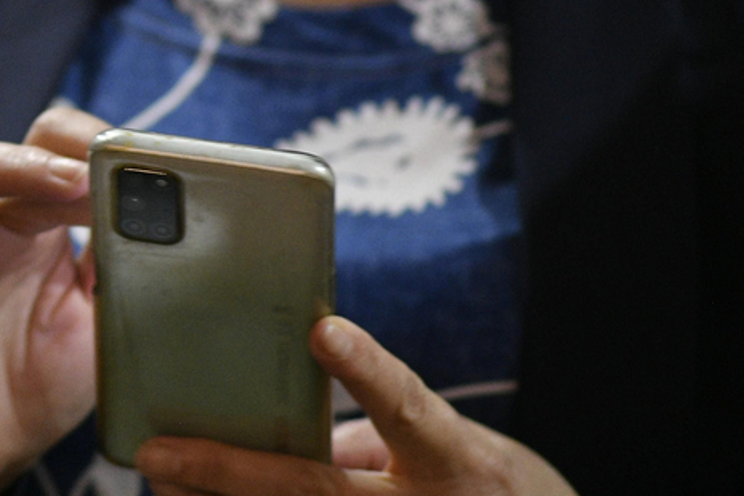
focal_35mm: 293
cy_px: -77
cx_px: -358
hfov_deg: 6.9
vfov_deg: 4.7
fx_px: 6053
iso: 1600
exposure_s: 1/125
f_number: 2.5
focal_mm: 85
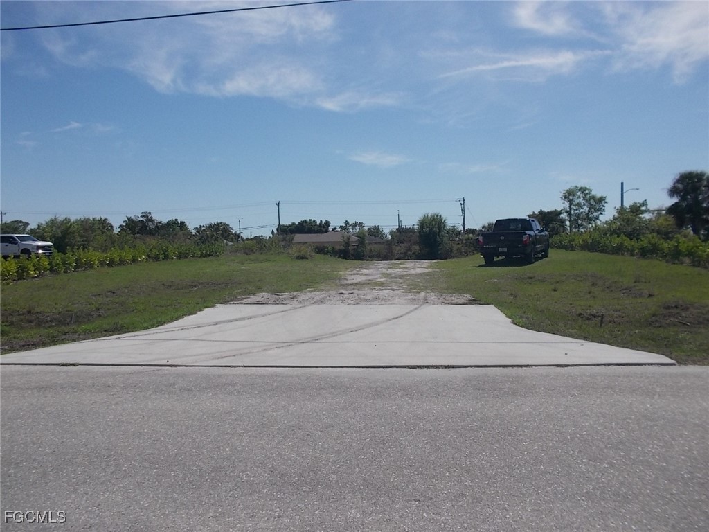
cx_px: 354
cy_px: 266
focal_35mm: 29
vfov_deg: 48.2
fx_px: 594
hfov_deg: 61.7
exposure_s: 1/250
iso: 80
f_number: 9.3
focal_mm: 4.1
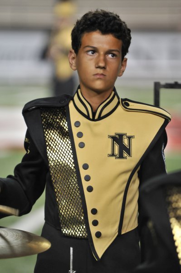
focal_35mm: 300
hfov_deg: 4.6
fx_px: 2266
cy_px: 136
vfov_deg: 6.9
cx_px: 90
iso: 800
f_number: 2.8
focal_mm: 200
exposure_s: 1/250
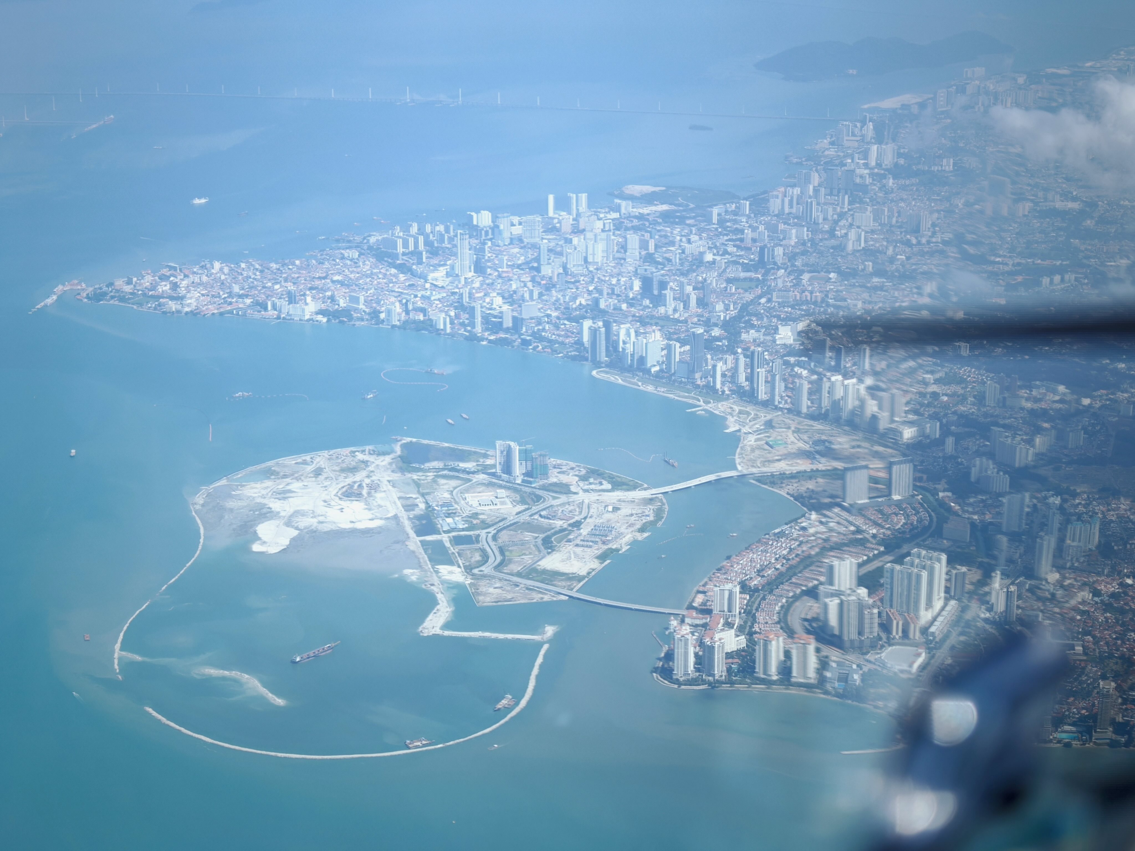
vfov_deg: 21.0
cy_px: 426
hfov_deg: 27.8
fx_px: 2295
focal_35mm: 70
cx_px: 568
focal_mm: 16.53
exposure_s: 1/1344
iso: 80
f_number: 2.1
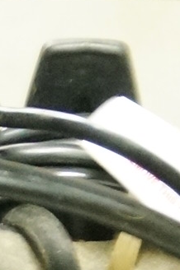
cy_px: 759
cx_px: 2
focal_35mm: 392
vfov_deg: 5.0
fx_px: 2944
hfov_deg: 3.5
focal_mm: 35
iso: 3200
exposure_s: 1/10
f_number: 4.5
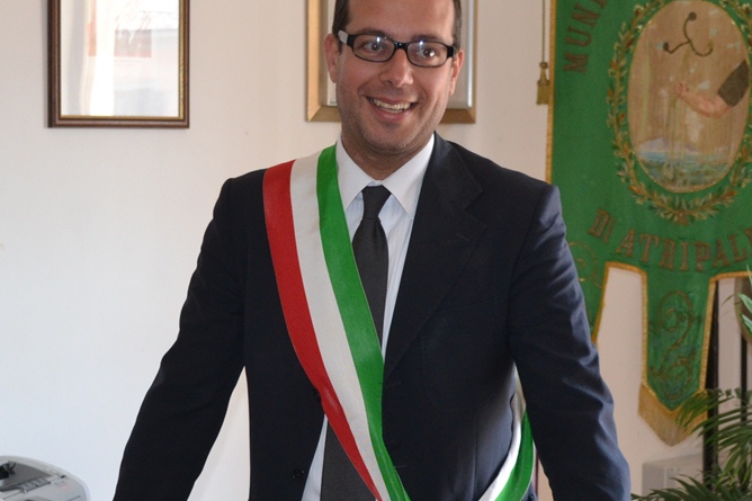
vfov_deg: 15.2
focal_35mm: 90
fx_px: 1880
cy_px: 319
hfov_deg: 22.6
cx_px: 311
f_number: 4.5
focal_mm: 29
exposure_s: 1/60
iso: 800
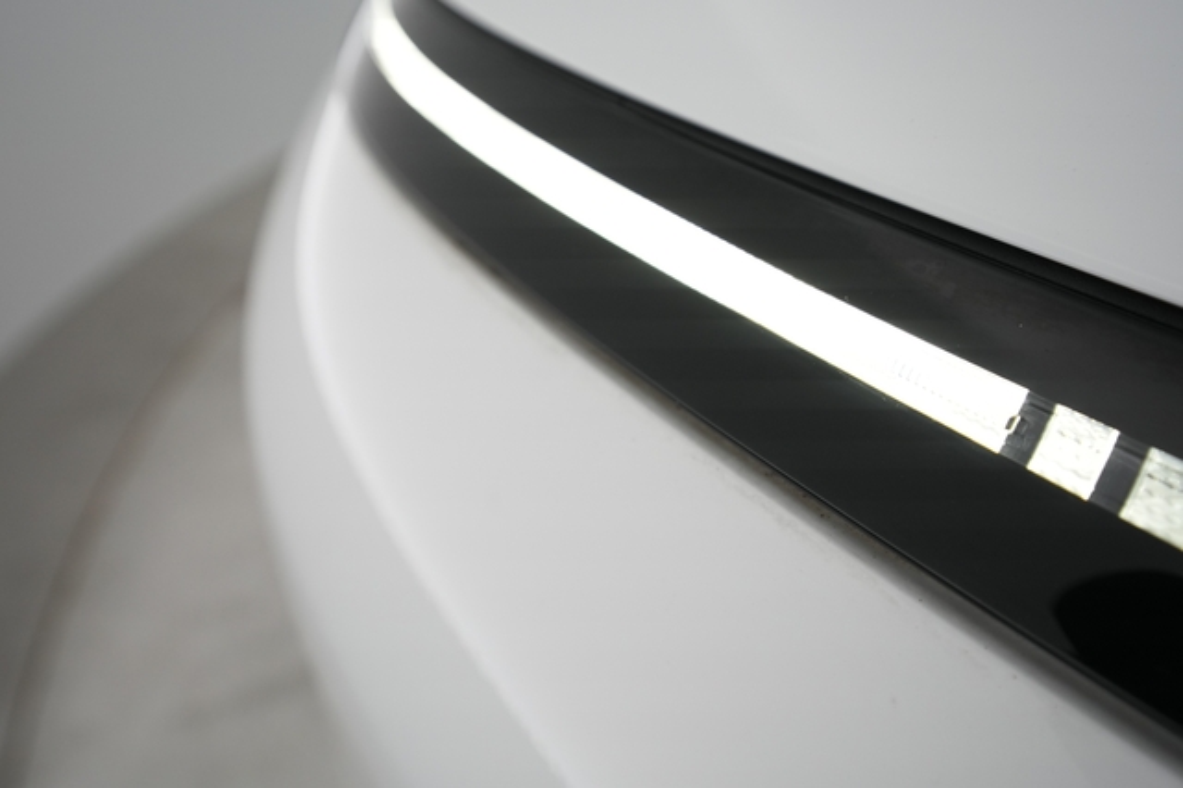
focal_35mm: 28
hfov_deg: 65.5
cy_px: 394
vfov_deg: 46.4
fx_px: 920
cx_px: 592
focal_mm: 28
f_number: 5.6
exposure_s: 1/80
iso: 1250
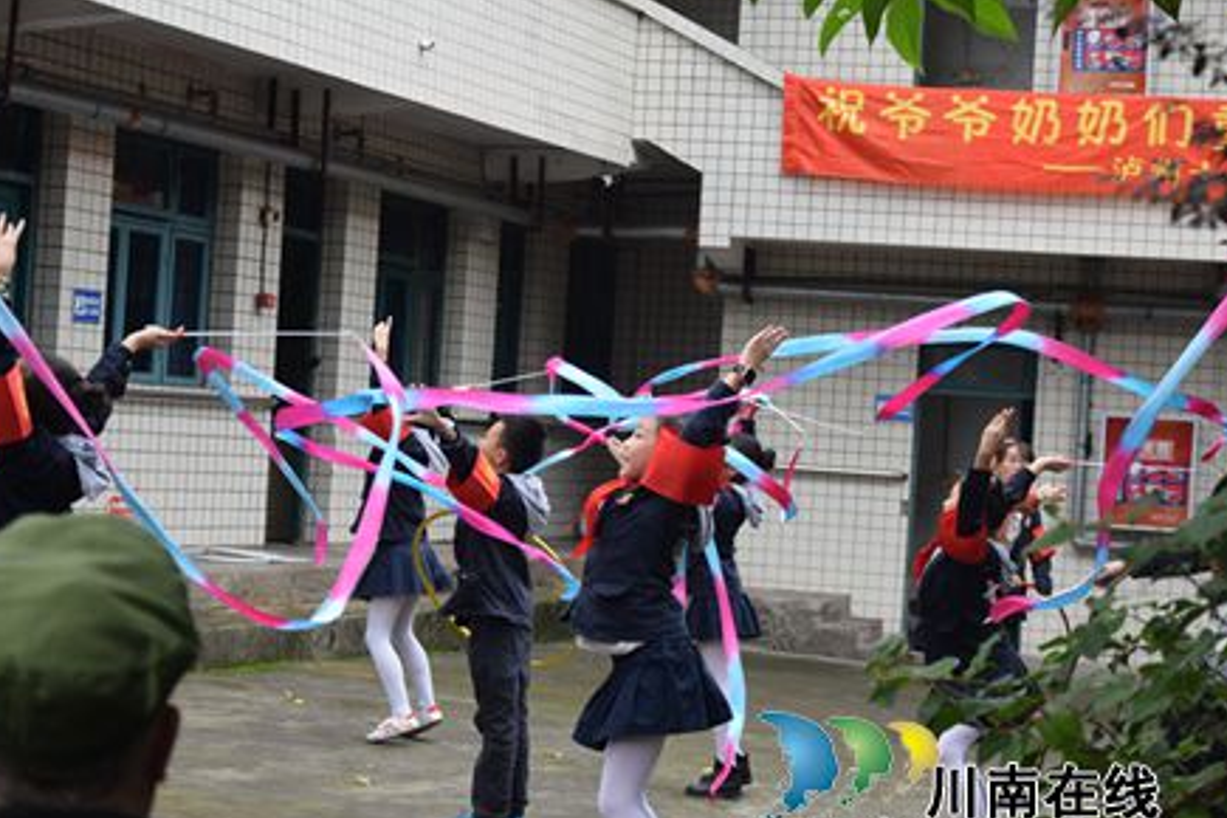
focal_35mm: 78
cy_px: 447
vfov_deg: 17.6
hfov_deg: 26.1
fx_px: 2644
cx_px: 575
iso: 900
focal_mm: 45
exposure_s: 1/500
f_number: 4.8
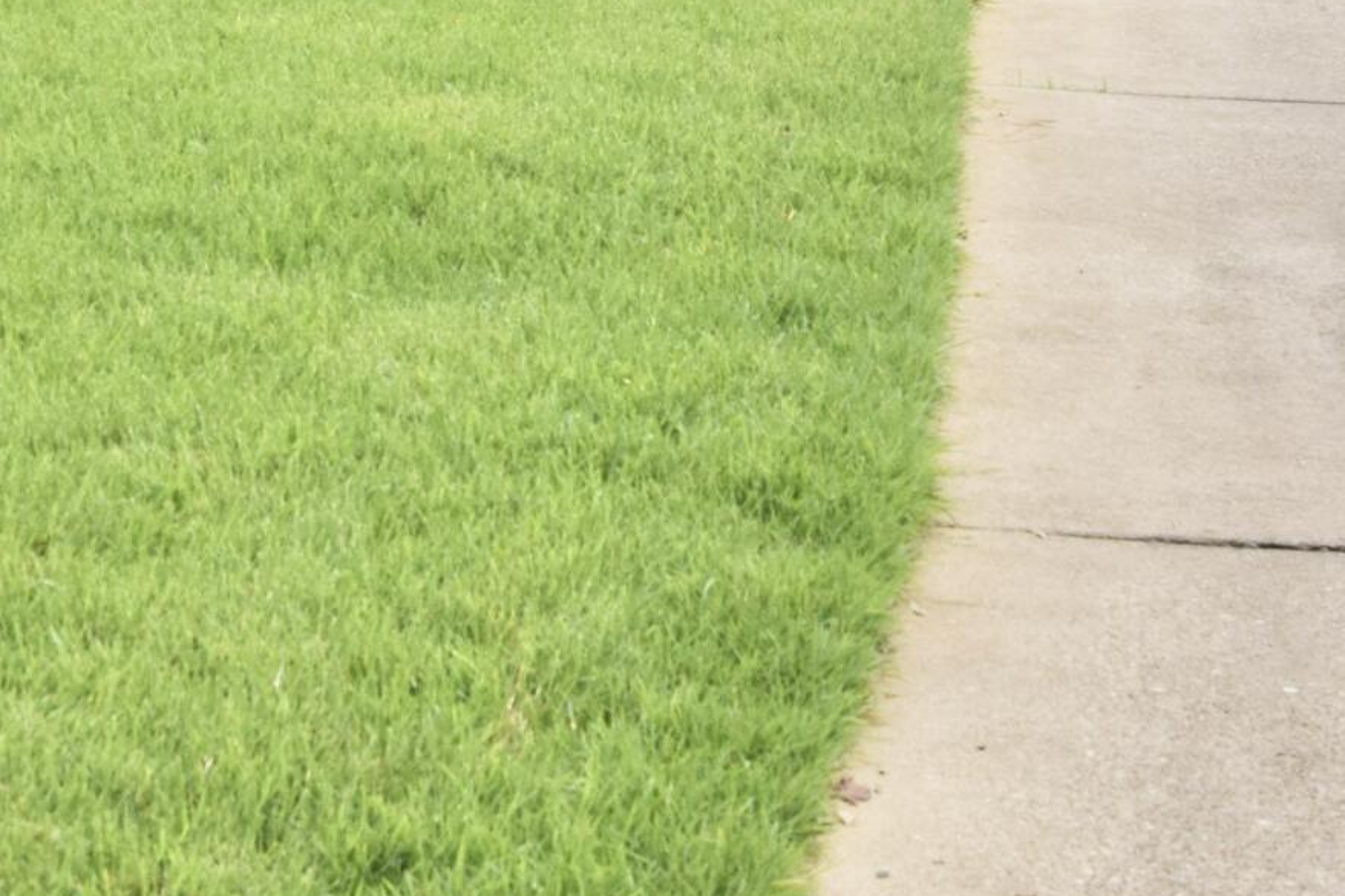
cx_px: 101
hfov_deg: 16.4
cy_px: -446
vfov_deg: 10.7
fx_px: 4594
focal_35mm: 123
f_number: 7.1
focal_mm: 24
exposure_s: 1/1250
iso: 200
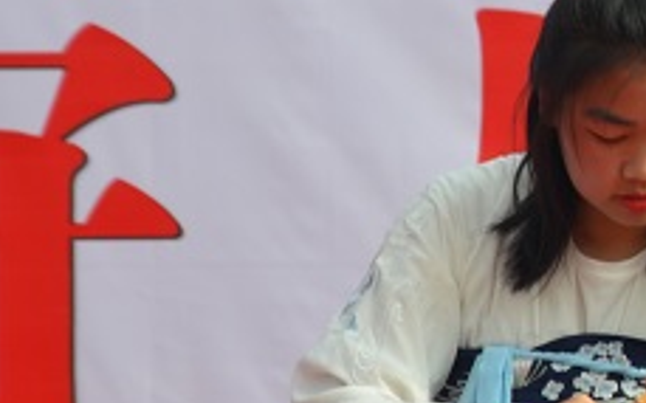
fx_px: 12325
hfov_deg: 3.0
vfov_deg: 1.9
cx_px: 1001
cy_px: 155
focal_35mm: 700
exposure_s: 1/250
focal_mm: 105
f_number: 8
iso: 110
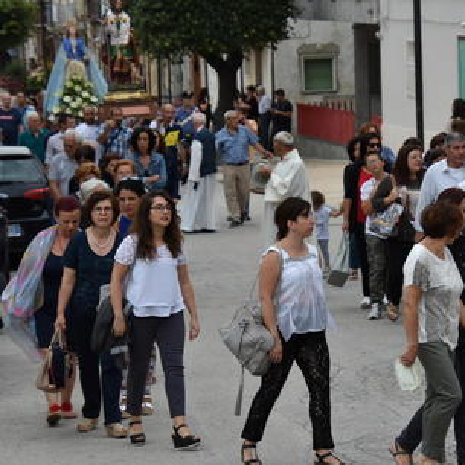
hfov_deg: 8.4
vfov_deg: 8.4
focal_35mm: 209
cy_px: 218
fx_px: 3176
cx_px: 308
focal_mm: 100
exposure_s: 1/250
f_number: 5
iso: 360
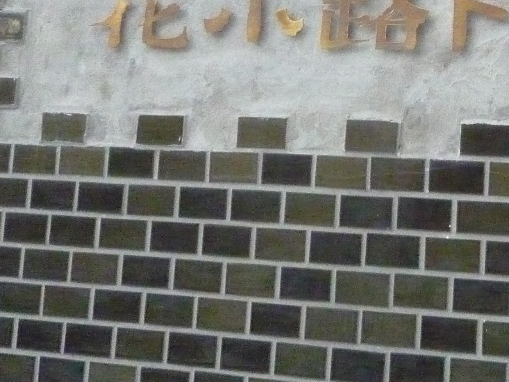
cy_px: -91
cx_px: 463
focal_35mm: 84
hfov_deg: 22.7
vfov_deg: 16.7
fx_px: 1235
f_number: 4.5
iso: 1600
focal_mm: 5.3
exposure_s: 1/800
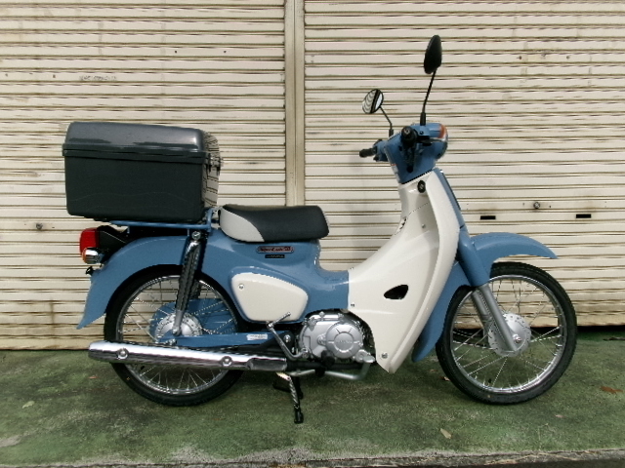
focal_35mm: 28
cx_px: 312
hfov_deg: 63.4
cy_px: 234
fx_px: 506
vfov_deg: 49.7
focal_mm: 5.1
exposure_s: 1/140
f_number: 10.8
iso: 100
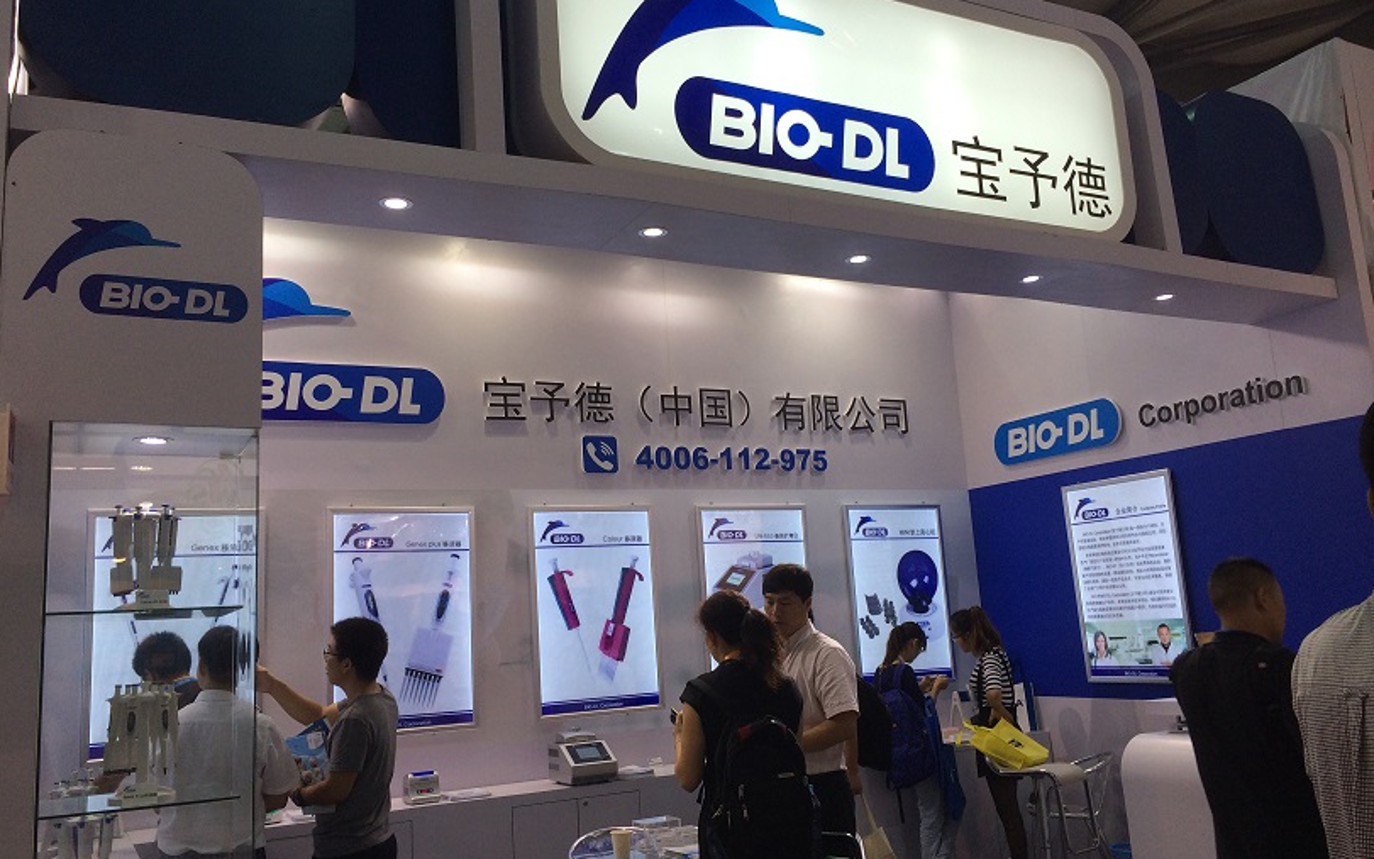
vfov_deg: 39.4
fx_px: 1198
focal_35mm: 32
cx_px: 686
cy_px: 430
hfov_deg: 59.7
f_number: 2.2
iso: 50
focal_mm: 4.12
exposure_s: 1/100
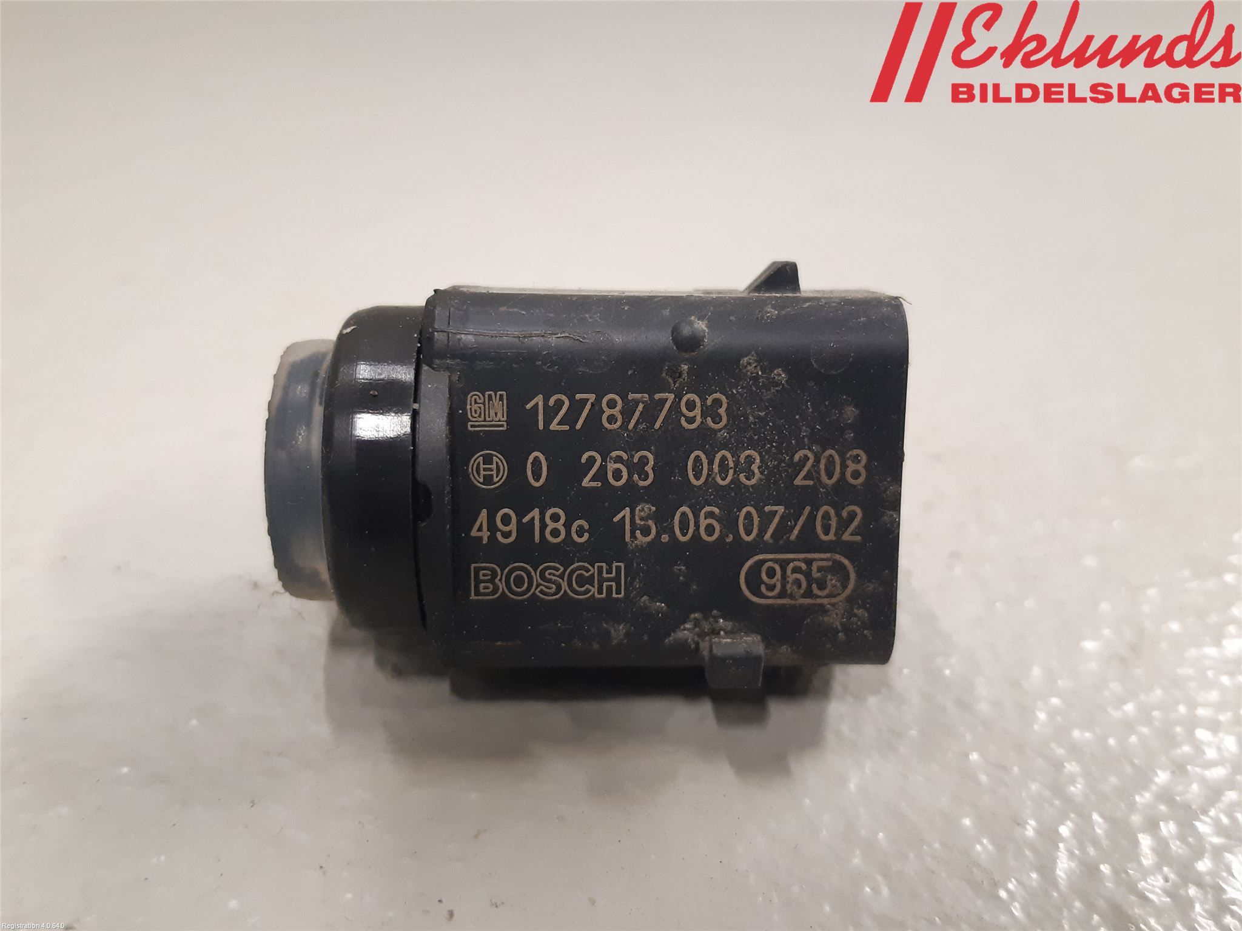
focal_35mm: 26
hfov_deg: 67.3
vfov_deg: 53.1
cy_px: 466
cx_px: 621
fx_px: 933
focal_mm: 3.93
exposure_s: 1/50
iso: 250
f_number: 1.7
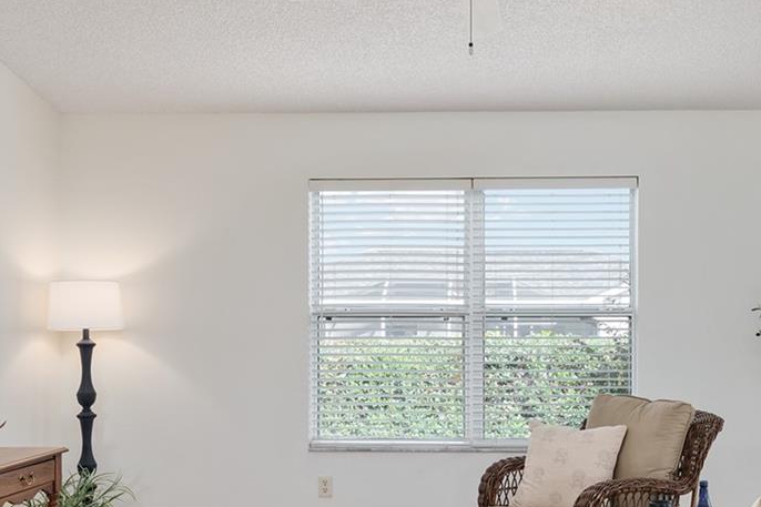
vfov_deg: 31.6
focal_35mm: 42
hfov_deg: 46.1
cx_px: 460
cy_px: 339
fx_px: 888
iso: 100
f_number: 7.1
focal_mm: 18
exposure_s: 1/5
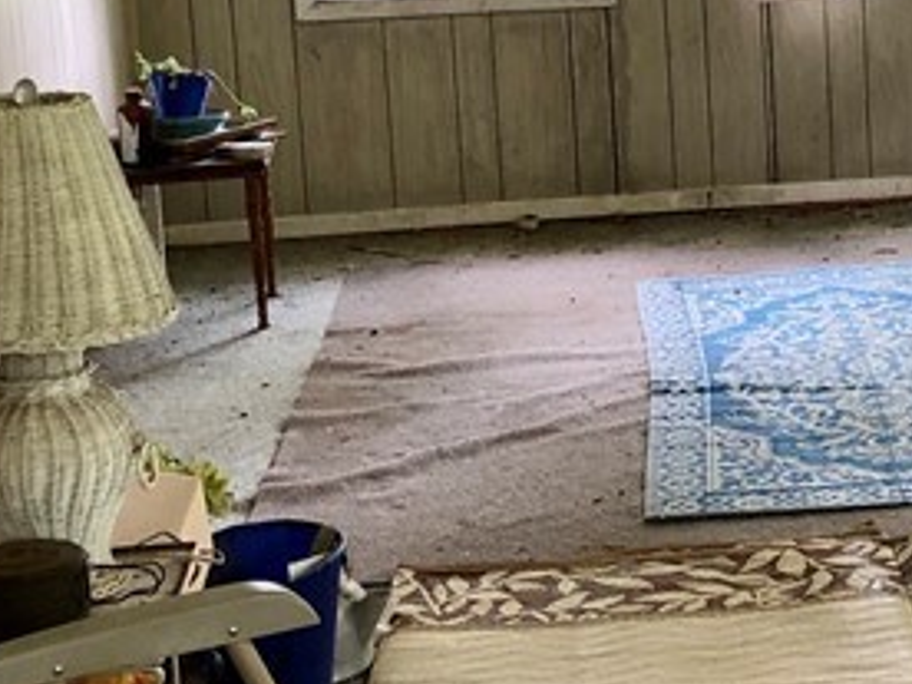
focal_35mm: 104
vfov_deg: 14.1
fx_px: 2740
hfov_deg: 18.4
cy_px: 126
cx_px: 902
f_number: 1.8
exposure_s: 1/17
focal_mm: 4
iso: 40
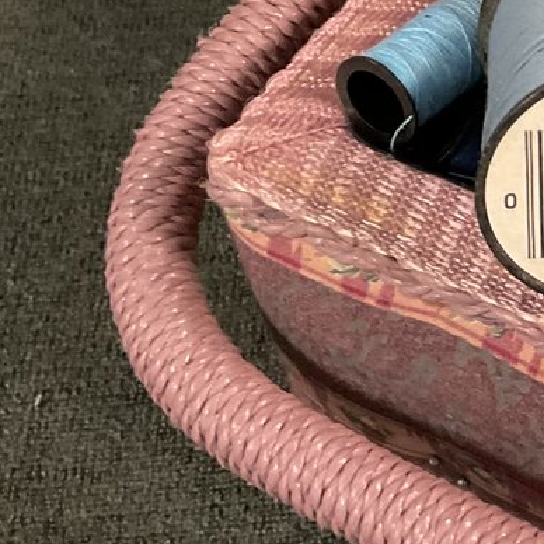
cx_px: 941
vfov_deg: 17.0
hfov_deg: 15.3
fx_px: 1778
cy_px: 13
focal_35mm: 100
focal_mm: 3
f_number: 1.8
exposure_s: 1/40
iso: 200
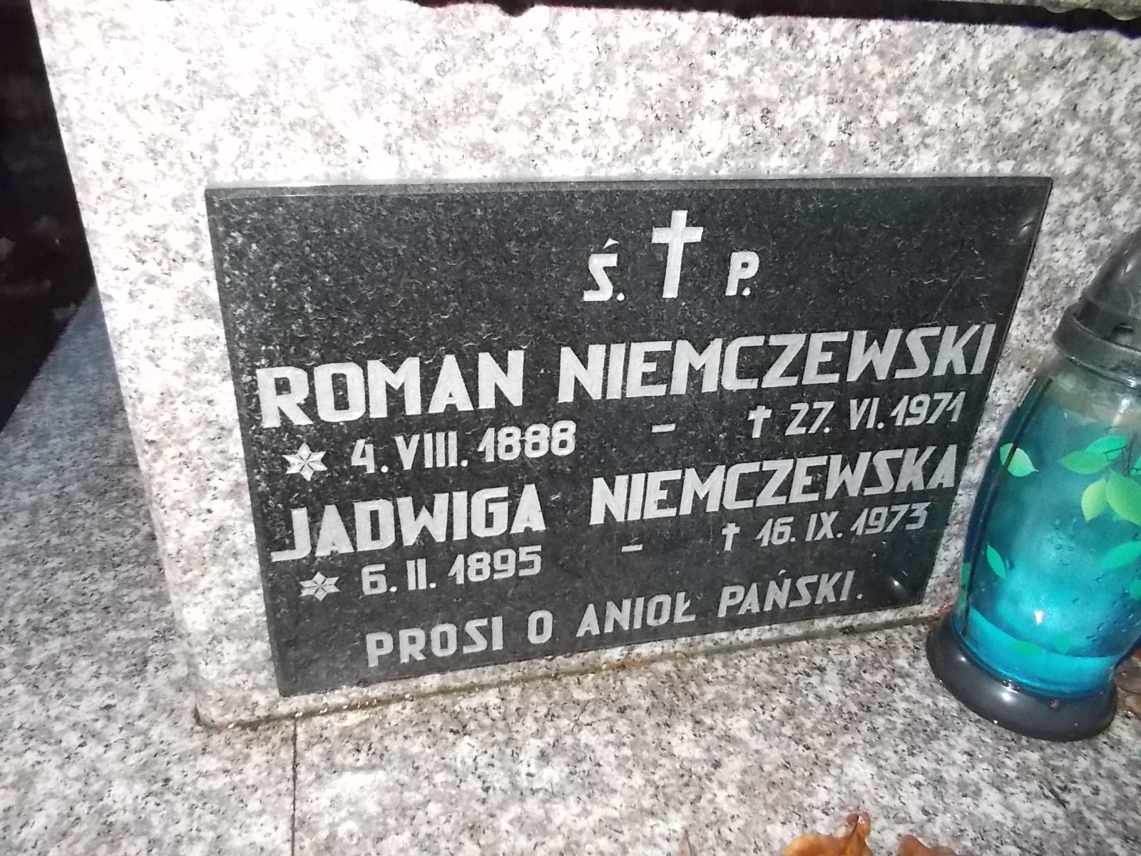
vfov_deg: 53.1
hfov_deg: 67.3
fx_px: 857
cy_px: 428
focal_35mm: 26
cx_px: 570
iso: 400
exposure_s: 1/25
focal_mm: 4.6
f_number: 3.2
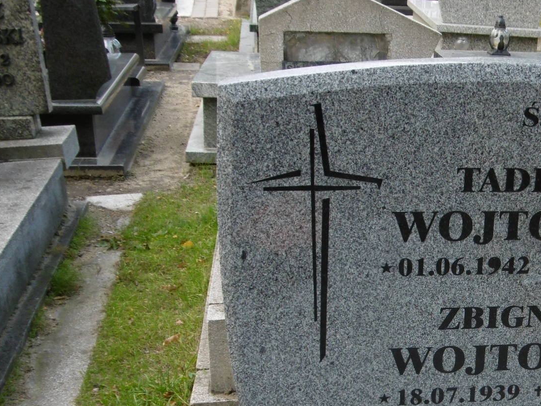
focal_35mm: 71
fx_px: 1110
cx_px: 476
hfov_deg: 26.6
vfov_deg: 20.5
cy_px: 328
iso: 100
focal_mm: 6.8
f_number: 3.7
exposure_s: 1/125
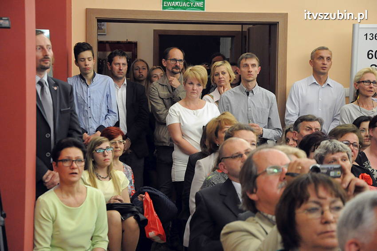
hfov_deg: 17.1
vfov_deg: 11.4
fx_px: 1255
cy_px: 126
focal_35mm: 120
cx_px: 188
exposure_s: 1/60
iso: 2500
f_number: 5.6
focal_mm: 80
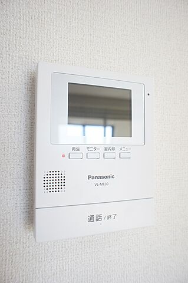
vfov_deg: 73.8
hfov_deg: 53.0
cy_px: 142
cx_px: 94
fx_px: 188
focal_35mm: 24
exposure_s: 1/60
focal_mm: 16
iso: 200
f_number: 4
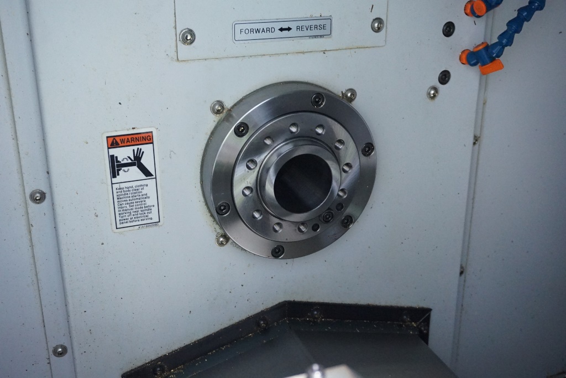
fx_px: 660
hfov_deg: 46.4
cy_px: 189
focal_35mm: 42
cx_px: 283
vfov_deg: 31.9
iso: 3200
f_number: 4.5
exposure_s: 1/15
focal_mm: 28
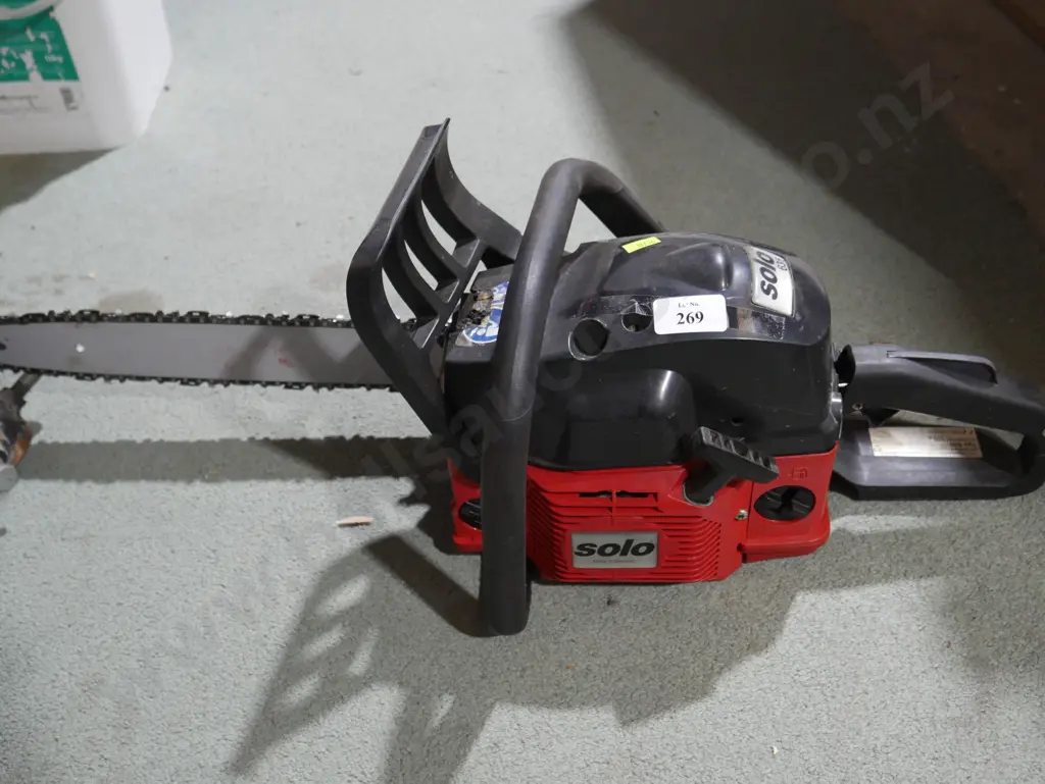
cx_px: 522
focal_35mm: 38
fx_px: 1148
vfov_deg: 37.8
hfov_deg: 49.0
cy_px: 392
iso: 1000
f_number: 4.1
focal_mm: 19
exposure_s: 1/60
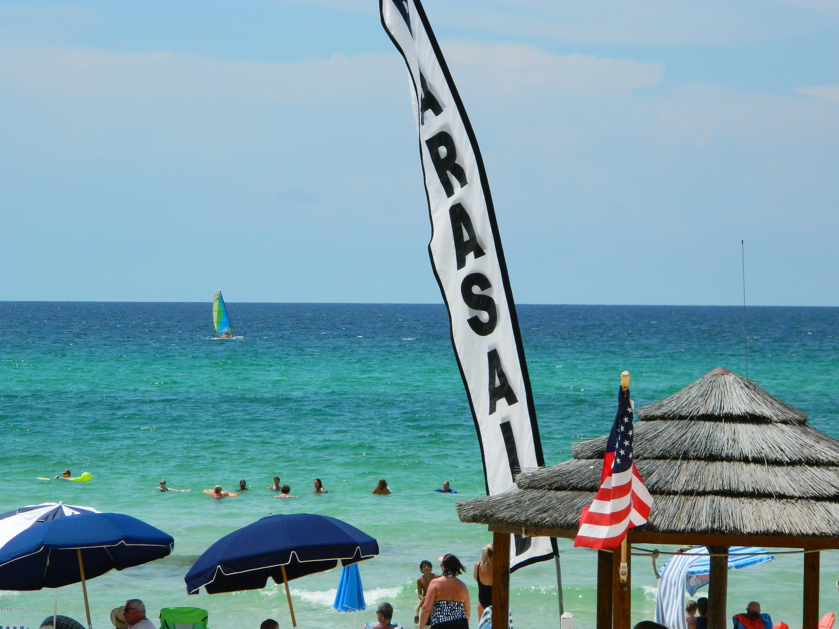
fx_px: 3636
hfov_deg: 13.2
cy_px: 314
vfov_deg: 9.9
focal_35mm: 150
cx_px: 420
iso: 80
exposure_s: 1/800
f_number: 4.9
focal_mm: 27
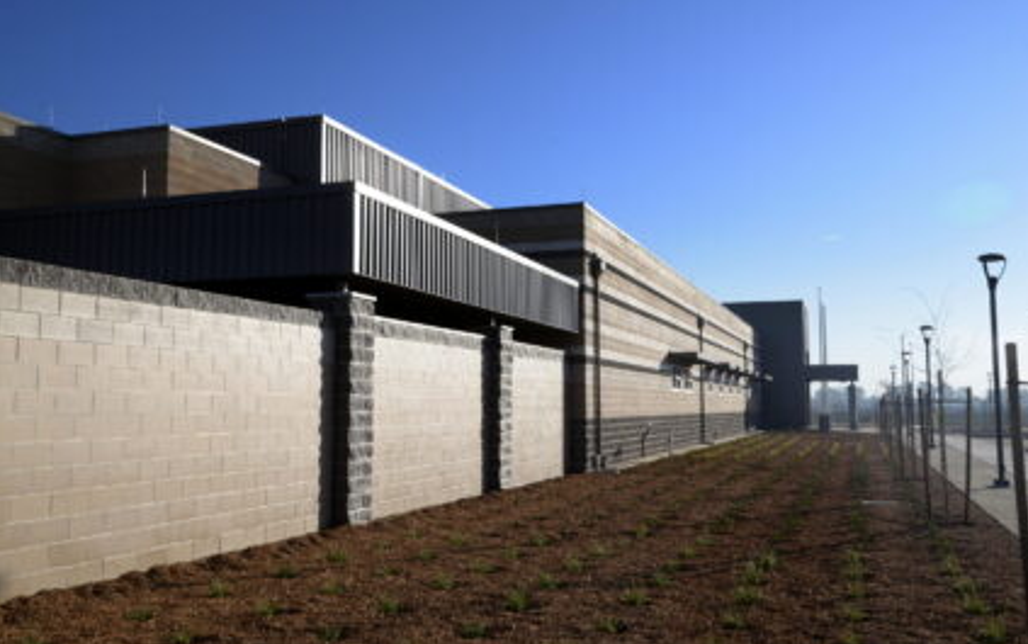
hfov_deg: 54.0
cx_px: 514
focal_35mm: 36
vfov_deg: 35.4
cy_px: 303
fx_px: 1009
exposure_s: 1/400
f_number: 10
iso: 250
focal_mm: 35
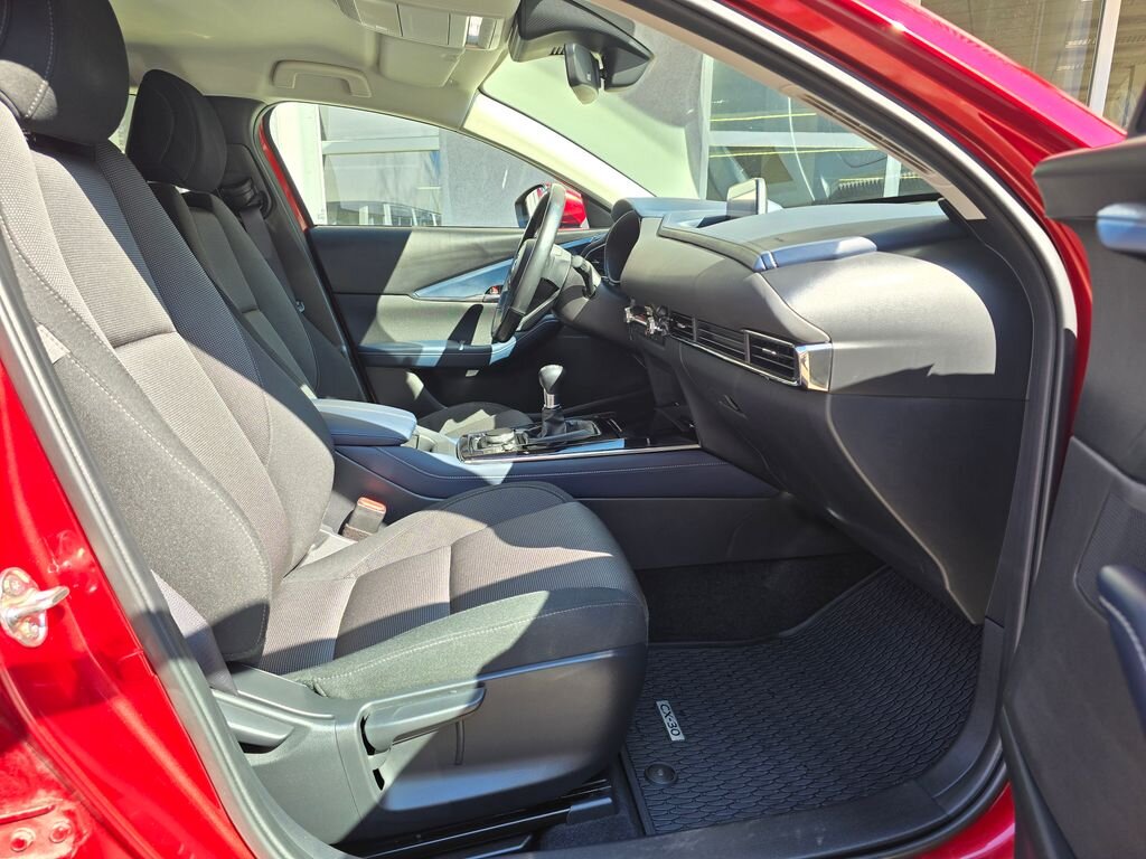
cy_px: 430
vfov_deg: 58.9
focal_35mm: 23
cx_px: 573
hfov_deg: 73.9
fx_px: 761
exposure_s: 1/180
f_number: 1.7
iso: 32
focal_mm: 6.3
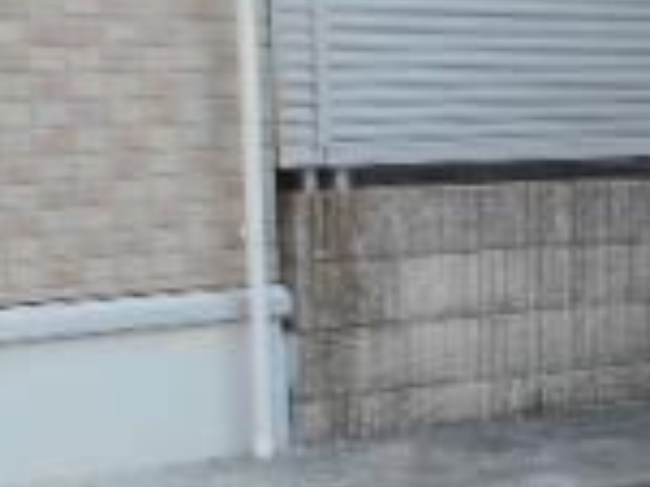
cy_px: 974
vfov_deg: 12.0
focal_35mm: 110
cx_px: 650
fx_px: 2064
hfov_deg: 17.5
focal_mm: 4.6
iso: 80
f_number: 3.2
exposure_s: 1/100
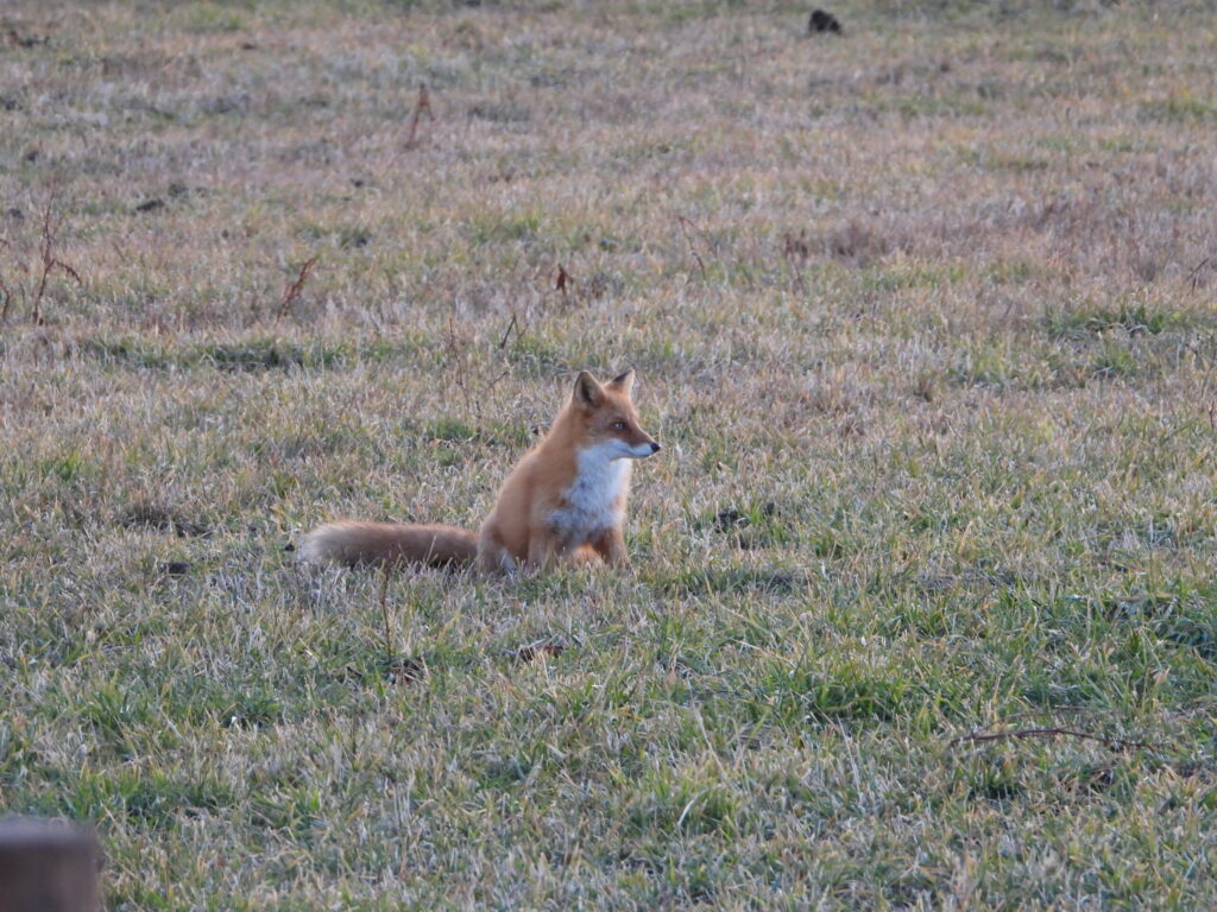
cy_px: 456
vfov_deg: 2.8
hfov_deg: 3.7
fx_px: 18739
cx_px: 608
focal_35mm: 533
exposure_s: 1/60
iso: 400
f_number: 5
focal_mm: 95.8
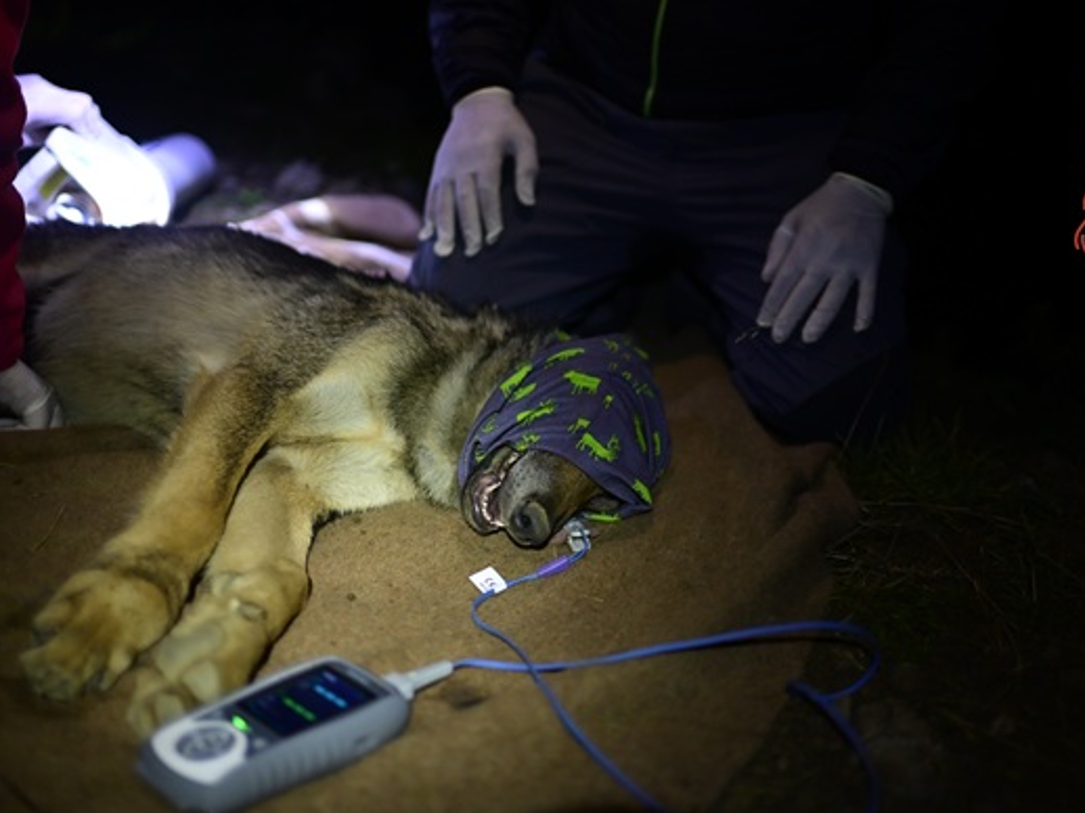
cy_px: 417
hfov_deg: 47.7
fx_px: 1222
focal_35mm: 39
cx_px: 626
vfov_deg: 36.8
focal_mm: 35
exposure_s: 1/250
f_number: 1.6
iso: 2000
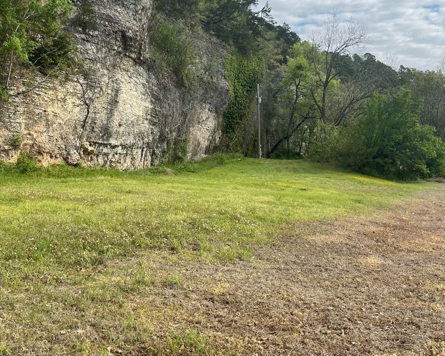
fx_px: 553
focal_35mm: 42
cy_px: 132
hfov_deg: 43.5
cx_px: 170
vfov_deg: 35.5
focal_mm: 5.1
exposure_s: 1/3135
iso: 50
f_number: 1.6
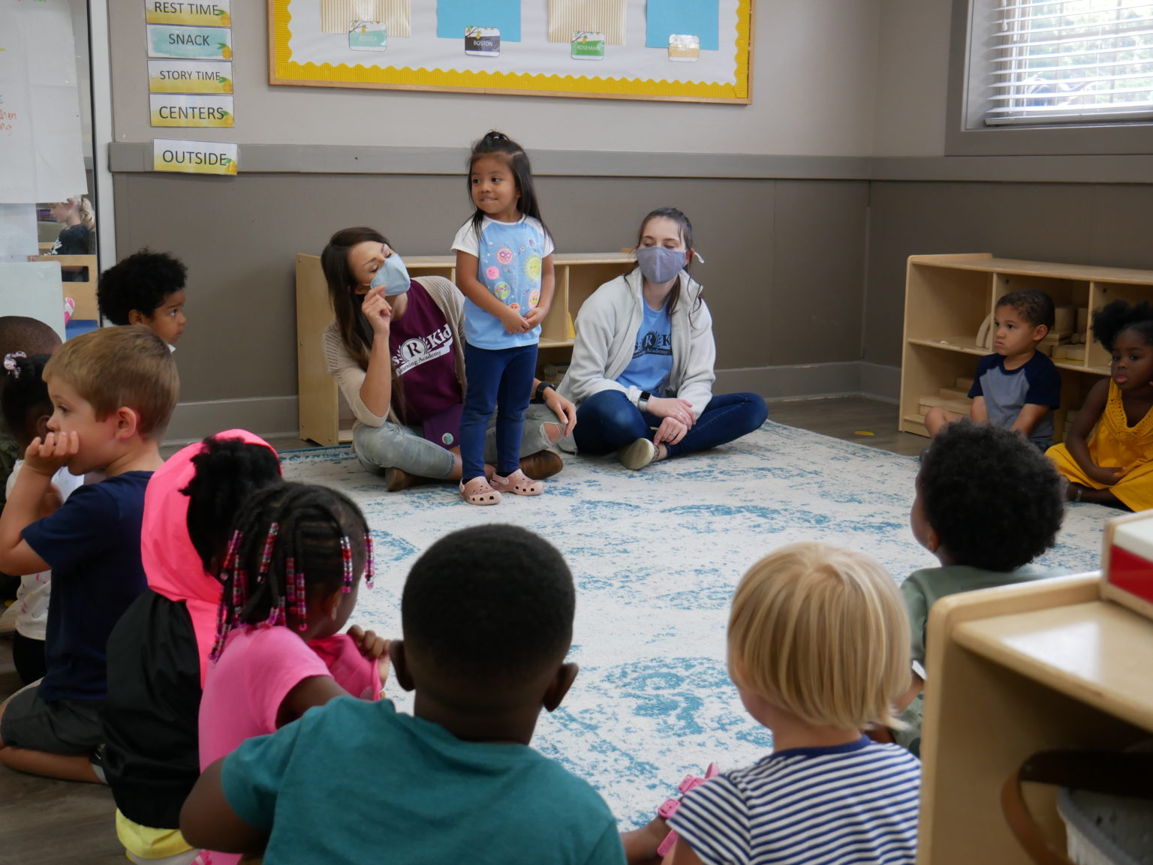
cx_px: 576
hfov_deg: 42.9
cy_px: 432
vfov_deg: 32.9
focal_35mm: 44
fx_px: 1466
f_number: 4.2
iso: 800
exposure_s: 1/60
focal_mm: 22
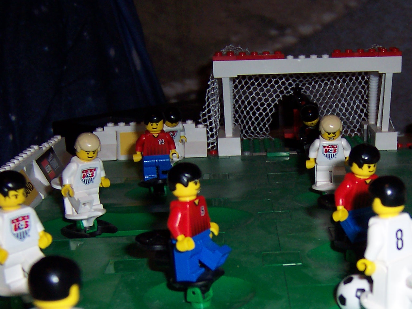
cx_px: 305
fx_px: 690
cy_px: 225
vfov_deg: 25.0
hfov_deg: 32.6
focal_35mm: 58
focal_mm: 5.6
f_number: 2.8
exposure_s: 1/60
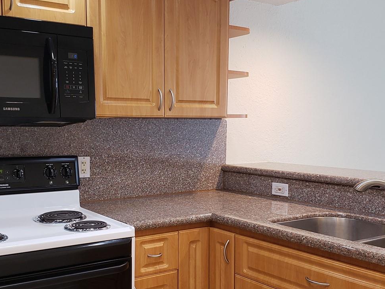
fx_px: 478
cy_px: 179
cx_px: 158
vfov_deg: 33.5
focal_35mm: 43
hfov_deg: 43.7
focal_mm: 4.3
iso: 160
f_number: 2.4
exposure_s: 1/60
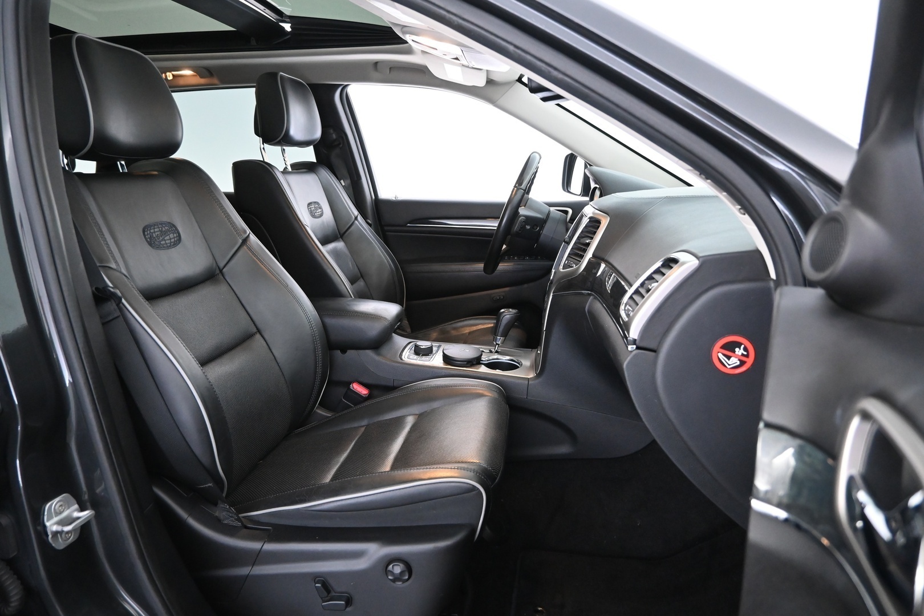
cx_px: 462
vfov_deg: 53.1
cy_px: 308
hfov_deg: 73.7
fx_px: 616
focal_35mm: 24
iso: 3200
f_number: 3.5
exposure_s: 1/30
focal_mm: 16
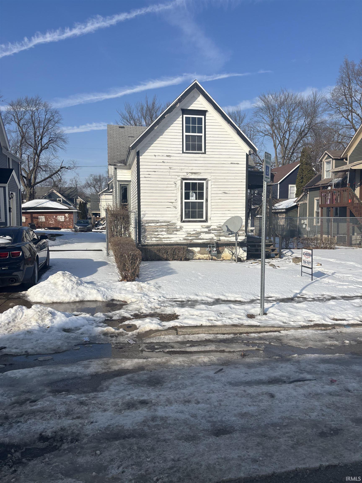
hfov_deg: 53.1
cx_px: 181
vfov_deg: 67.3
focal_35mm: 26
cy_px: 242
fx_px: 363
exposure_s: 1/5076
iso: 50
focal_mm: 5.96
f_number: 1.6
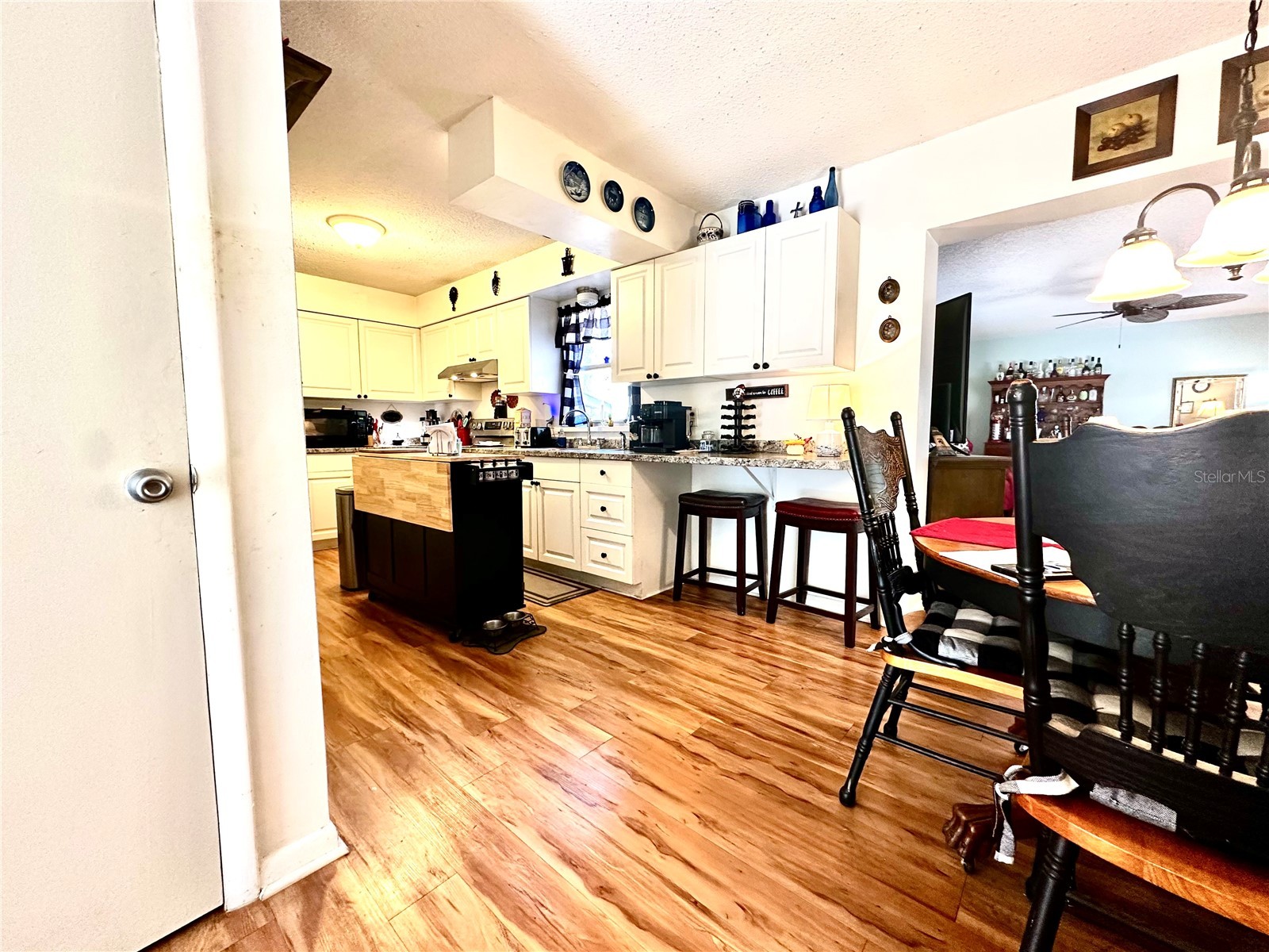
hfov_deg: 102.1
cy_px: 476
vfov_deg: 85.7
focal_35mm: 14
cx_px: 634
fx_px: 513
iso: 200
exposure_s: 1/60
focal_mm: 2.22
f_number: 2.2
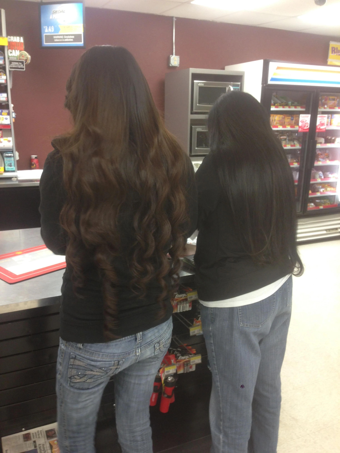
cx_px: 170
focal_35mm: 33
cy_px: 226
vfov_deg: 55.4
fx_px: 432
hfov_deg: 42.9
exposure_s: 1/20
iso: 64
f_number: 2.4
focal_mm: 4.12
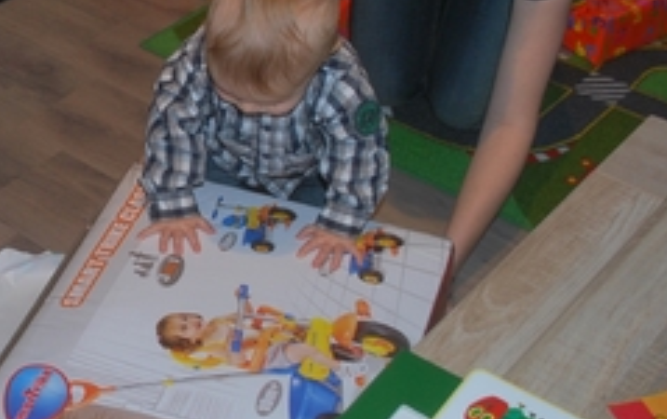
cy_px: 186
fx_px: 1256
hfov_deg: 28.4
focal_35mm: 69
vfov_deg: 18.9
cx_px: 50
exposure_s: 1/60
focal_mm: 18
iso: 200
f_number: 3.5
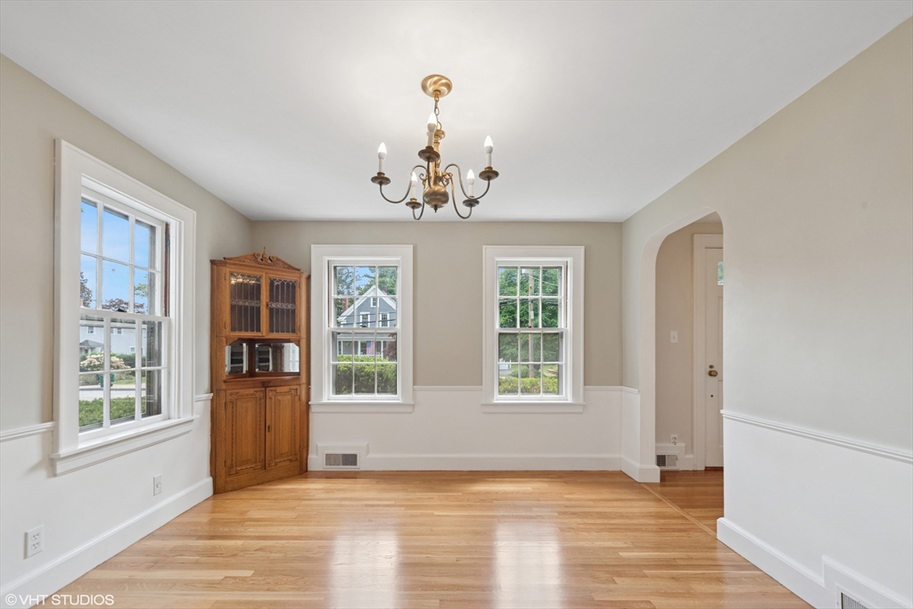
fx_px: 355
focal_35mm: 14
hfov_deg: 104.2
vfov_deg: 81.2
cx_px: 456
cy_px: 304
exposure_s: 1/80
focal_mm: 14
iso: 1600
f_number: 8
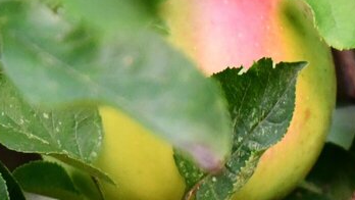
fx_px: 4765
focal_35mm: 506
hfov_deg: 4.3
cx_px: 139
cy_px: 418
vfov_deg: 2.4
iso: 3200
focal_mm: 70
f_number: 4
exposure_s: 1/160
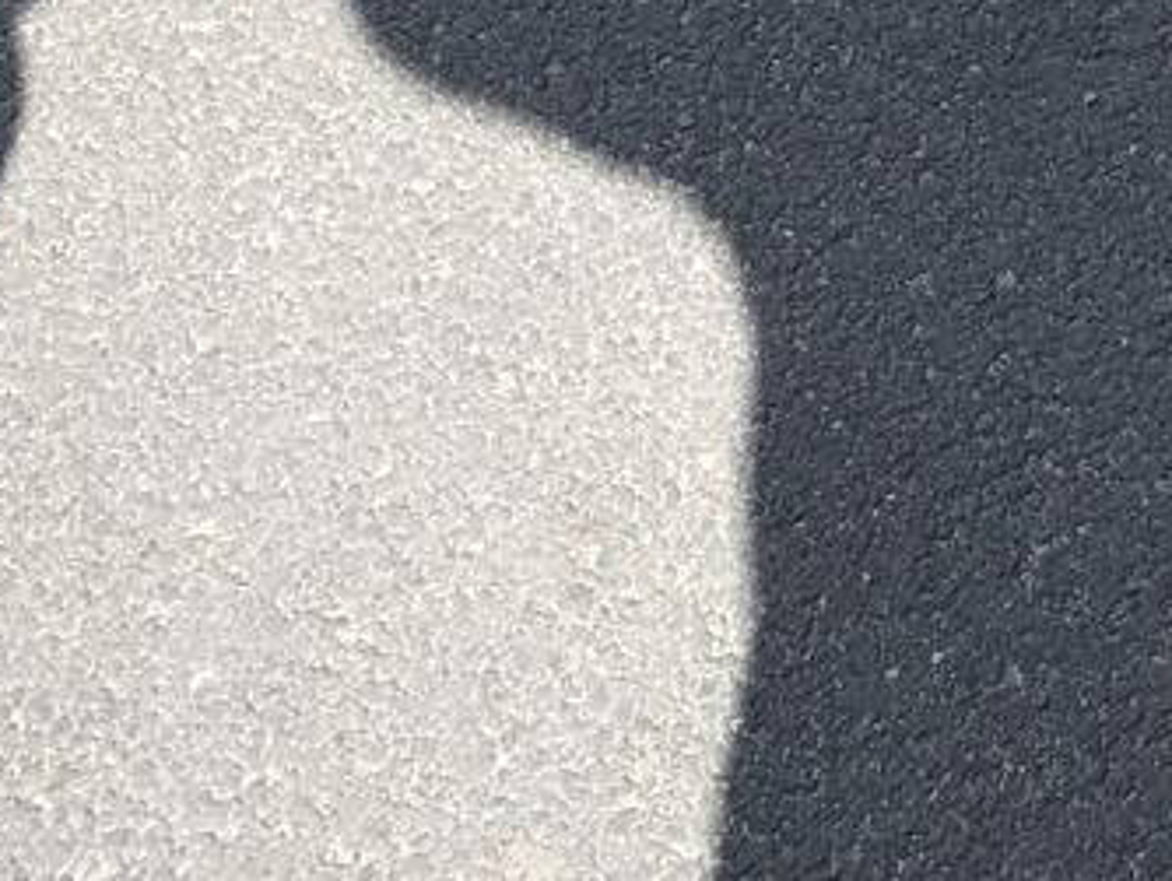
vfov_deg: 13.2
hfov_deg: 17.1
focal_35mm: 111
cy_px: 14
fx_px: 3761
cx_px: 1323
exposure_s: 1/1131
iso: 25
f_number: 2.2
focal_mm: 4.15
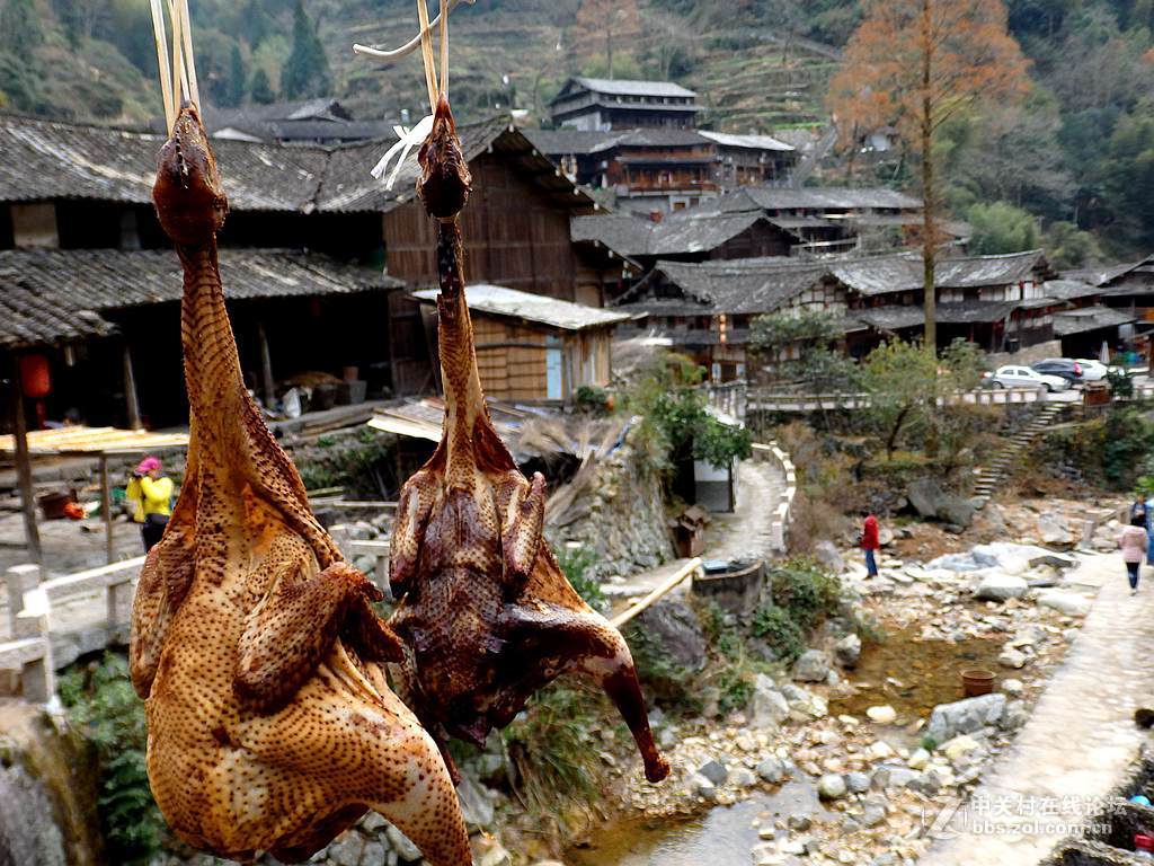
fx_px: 1000
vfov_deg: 46.8
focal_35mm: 30
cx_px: 577
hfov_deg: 60.0
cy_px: 433
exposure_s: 1/125
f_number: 3.3
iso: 100
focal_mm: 5.5
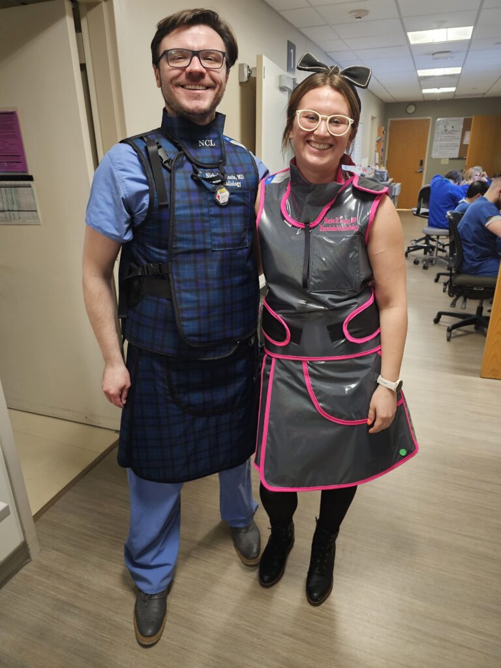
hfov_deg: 58.9
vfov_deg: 73.9
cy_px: 334
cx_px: 250
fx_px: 444
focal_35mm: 23
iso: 640
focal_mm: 6.3
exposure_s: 1/25
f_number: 1.7
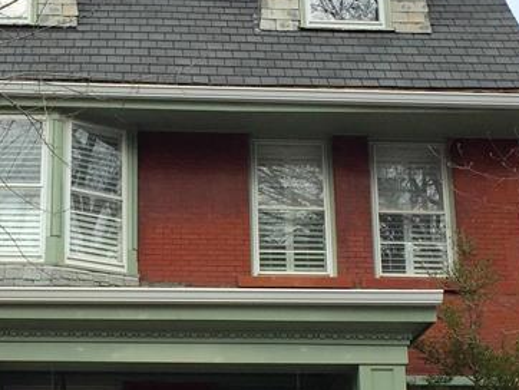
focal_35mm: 82
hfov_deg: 23.6
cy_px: 282
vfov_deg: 17.9
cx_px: 149
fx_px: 1230
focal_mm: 4.15
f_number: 2.2
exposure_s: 1/1319
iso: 32
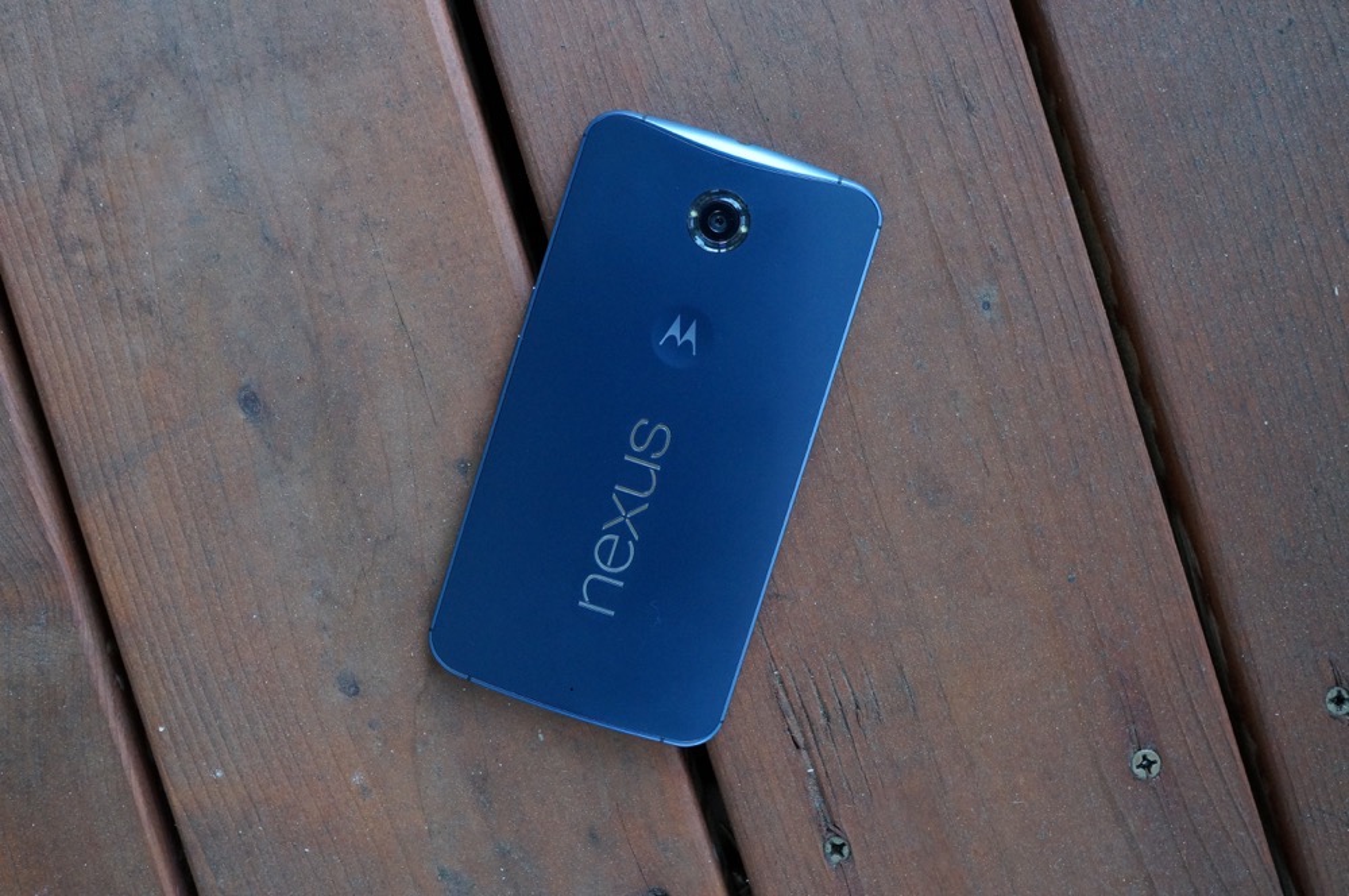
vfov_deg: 29.8
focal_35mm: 45
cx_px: 674
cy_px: 448
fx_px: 1684
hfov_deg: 43.7
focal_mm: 30
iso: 1600
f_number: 5.6
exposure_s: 1/60
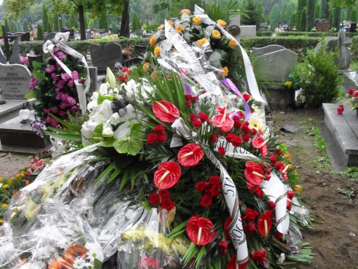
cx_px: 179
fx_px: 362
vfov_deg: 40.7
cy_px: 134
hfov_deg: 52.6
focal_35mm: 35
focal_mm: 6.3
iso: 100
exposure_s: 1/60
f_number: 3.2
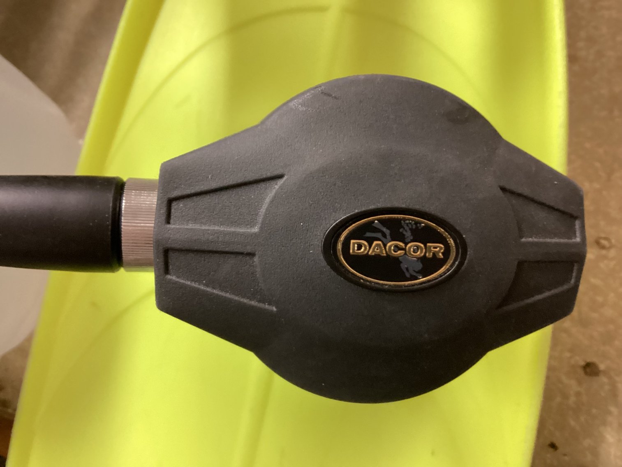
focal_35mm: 31
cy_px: 234
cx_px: 311
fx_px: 557
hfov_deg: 58.3
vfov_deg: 45.4
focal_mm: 3.3
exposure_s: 1/60
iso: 320
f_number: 2.4
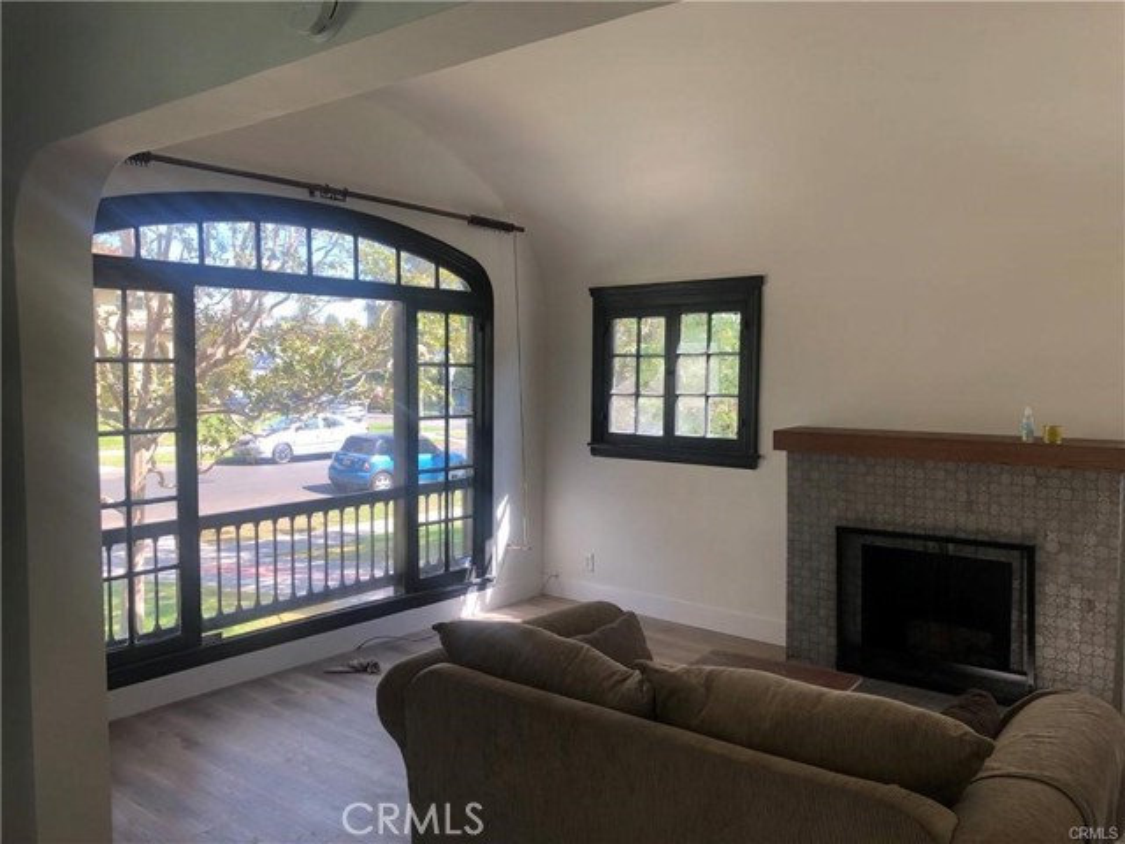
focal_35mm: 28
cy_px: 422
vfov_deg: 49.7
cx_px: 562
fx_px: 910
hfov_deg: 63.4
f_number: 1.8
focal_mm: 3.99
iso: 25
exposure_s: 1/120
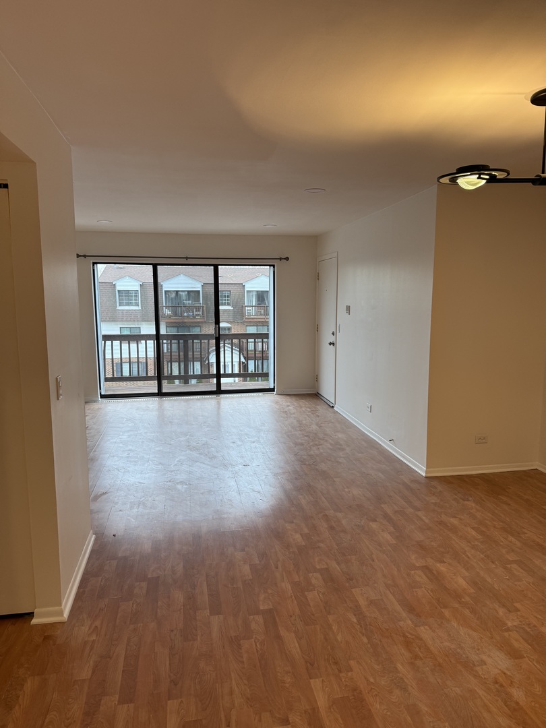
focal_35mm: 24
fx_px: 505
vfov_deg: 71.6
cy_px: 364
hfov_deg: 56.8
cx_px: 273
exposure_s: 1/120
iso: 100
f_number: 1.78
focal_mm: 6.76
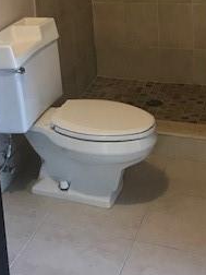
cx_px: 19
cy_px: 5
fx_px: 563
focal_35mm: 71
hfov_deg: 20.3
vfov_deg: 26.1
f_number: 1.8
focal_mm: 3.99
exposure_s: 1/15
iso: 50
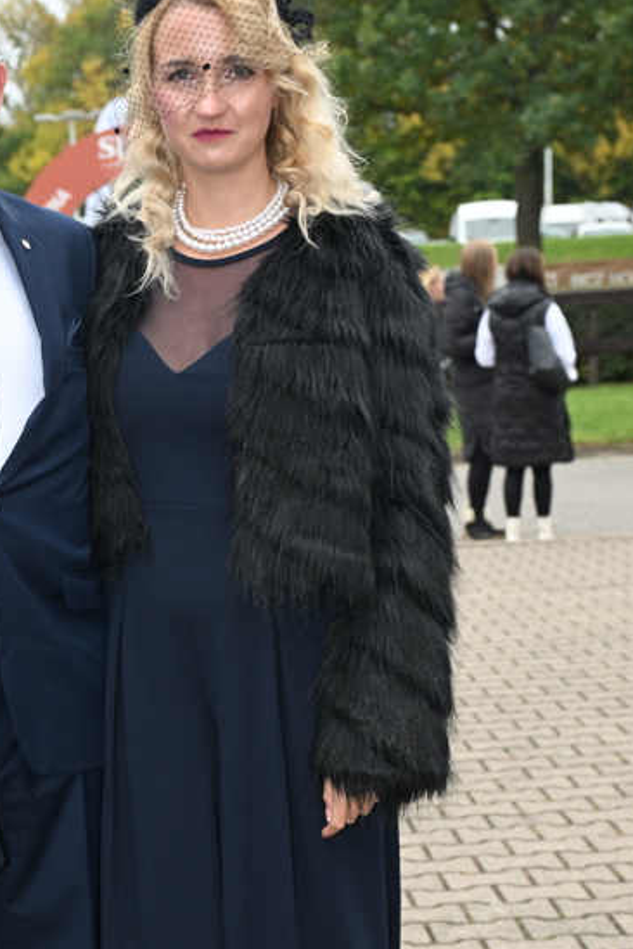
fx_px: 2136
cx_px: 61
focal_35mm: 81
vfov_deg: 24.8
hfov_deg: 16.6
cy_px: 701
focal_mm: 43
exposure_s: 1/250
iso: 400
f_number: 5
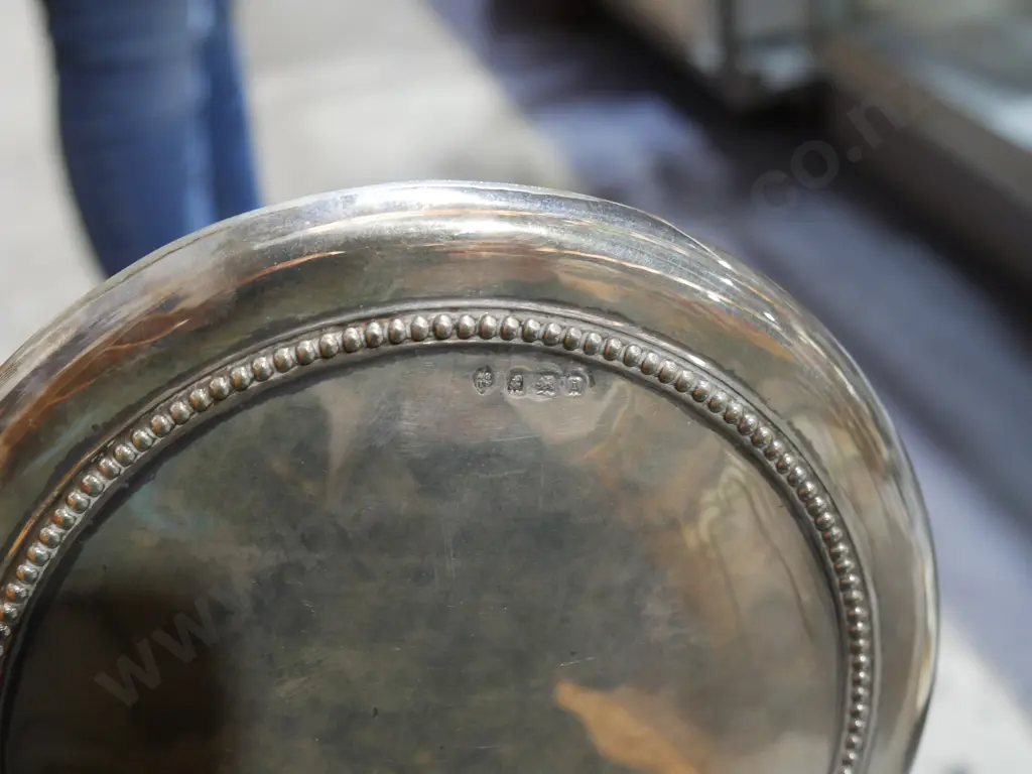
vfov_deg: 34.3
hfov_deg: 44.8
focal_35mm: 42
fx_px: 1252
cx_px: 516
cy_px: 387
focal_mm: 21
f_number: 5.3
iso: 1250
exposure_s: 1/60
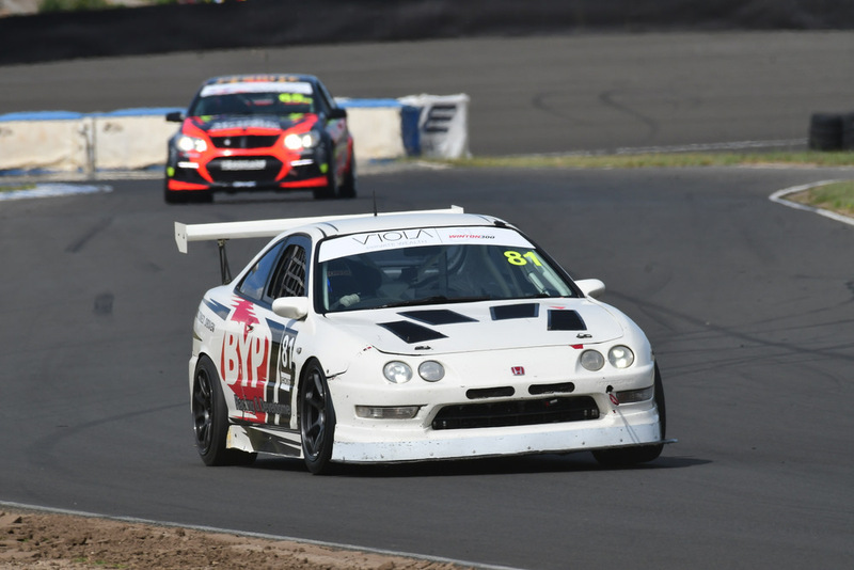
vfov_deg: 1.8
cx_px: 427
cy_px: 285
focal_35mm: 750
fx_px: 17797
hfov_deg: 2.7
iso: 320
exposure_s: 1/640
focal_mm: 500
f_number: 11
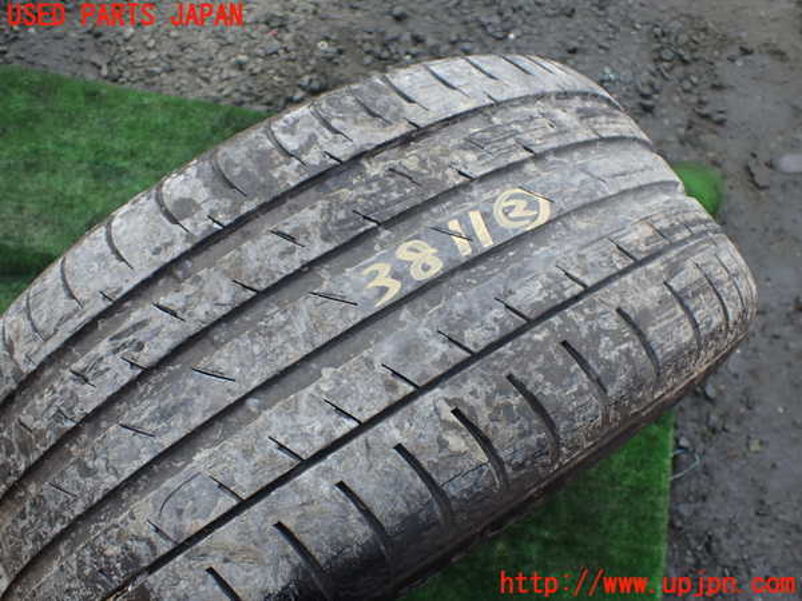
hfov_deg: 60.0
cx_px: 401
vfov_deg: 46.8
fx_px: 695
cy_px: 300
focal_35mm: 30
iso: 100
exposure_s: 1/125
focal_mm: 5.4
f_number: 2.3
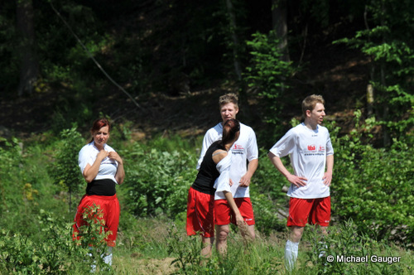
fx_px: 4307
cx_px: 207
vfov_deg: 3.7
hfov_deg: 5.5
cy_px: 138
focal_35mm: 375
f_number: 8
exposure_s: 1/640
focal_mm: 250
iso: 200
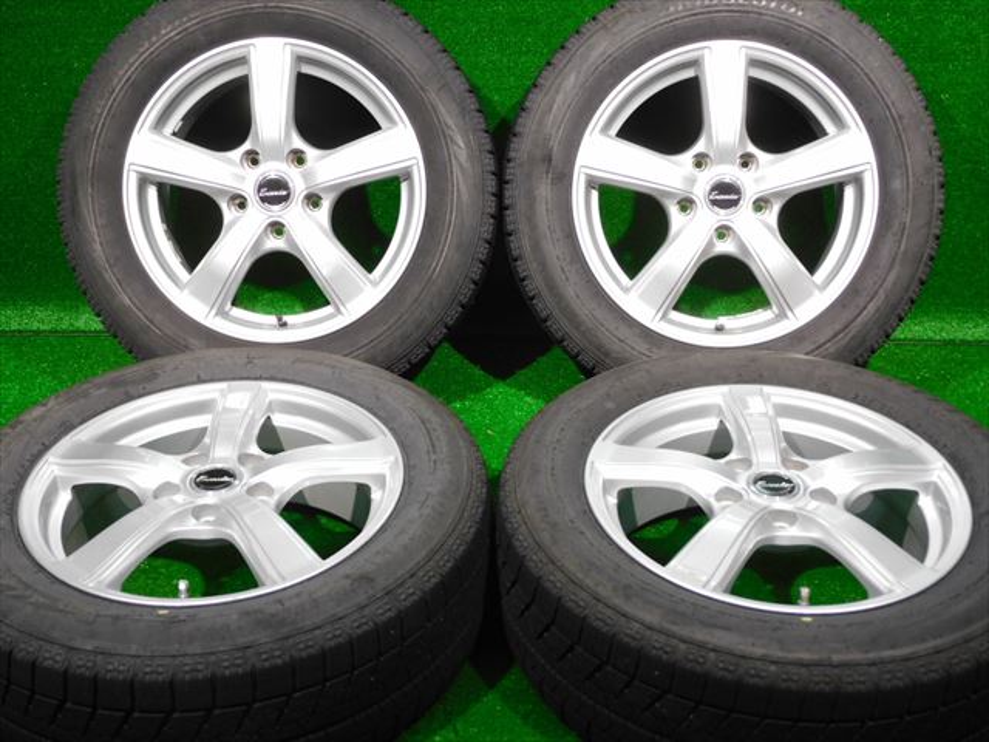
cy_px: 371
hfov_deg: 42.1
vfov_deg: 32.2
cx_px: 494
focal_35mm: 45
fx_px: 1286
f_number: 4
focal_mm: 8.1
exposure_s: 1/30
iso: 320
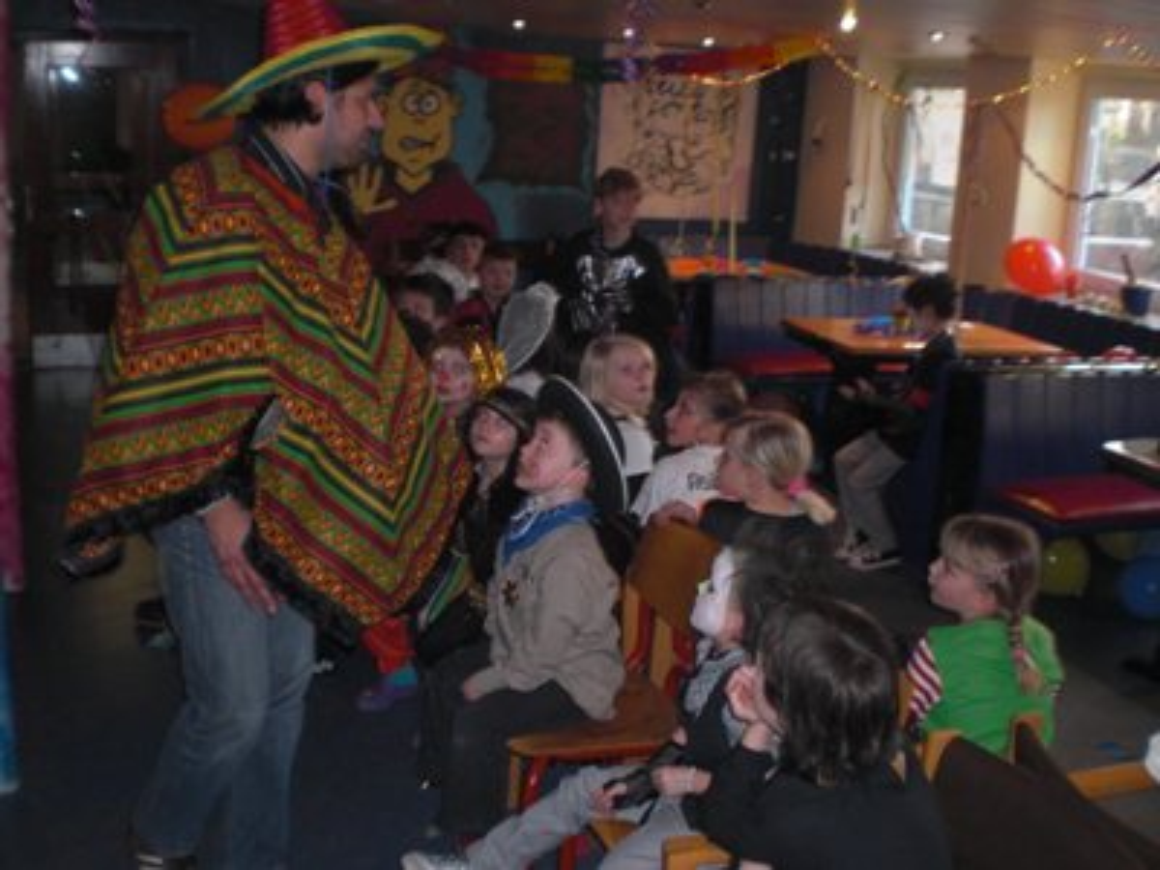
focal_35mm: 38
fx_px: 1273
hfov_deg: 49.0
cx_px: 580
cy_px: 435
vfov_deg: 37.7
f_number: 3.1
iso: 200
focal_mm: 6.3
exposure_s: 1/30
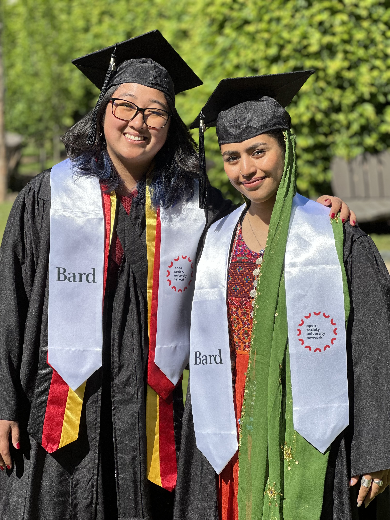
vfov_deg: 25.3
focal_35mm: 77
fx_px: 1157
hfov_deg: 19.1
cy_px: 260
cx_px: 195
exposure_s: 1/694
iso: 32
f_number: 2.8
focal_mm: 9
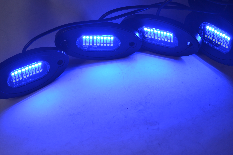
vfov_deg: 19.7
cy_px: 78
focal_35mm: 69
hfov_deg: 29.2
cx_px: 116
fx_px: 447
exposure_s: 1/320
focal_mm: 46
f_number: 8
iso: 100
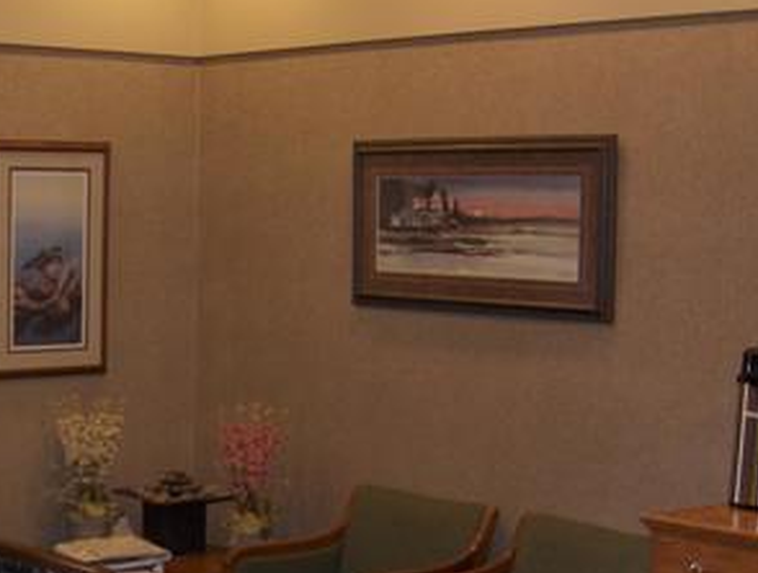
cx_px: 55
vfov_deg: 17.9
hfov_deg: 23.1
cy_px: 447
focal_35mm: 82
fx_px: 1800
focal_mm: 8
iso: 100
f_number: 2.8
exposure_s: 1/60
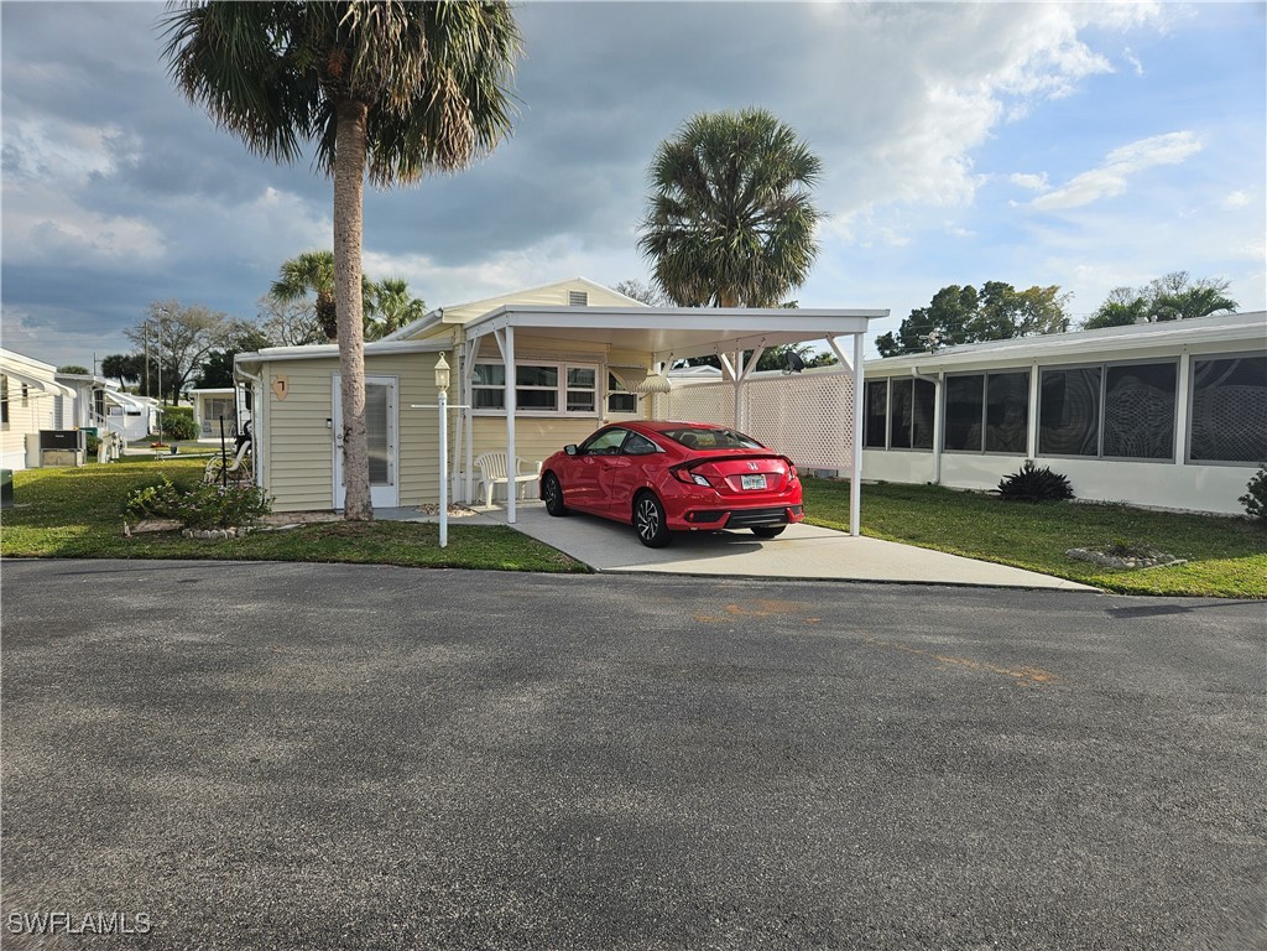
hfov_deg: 73.9
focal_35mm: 23
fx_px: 842
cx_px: 634
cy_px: 476
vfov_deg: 58.9
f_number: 1.8
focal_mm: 5.4
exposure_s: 1/2021
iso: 25
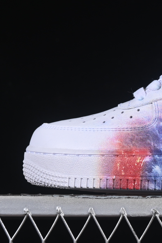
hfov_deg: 7.6
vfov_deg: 11.6
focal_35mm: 177
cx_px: 230
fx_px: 1195
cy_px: 77
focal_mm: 50
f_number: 8
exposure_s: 1/80
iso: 160
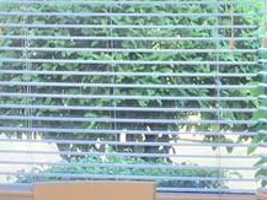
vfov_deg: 10.7
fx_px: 1057
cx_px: 290
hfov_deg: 14.1
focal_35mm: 137
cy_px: 195
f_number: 2.2
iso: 50
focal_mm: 4.15
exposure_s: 1/120
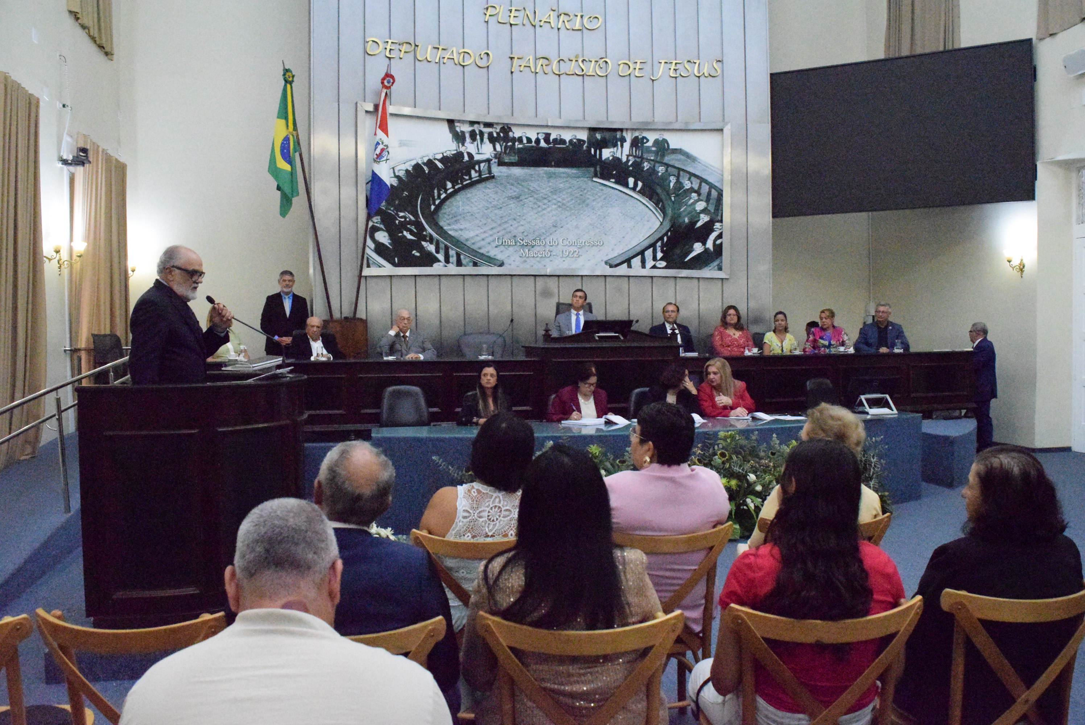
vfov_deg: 48.0
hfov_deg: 67.3
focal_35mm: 27
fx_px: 814
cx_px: 542
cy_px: 362
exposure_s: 1/400
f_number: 8
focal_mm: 18
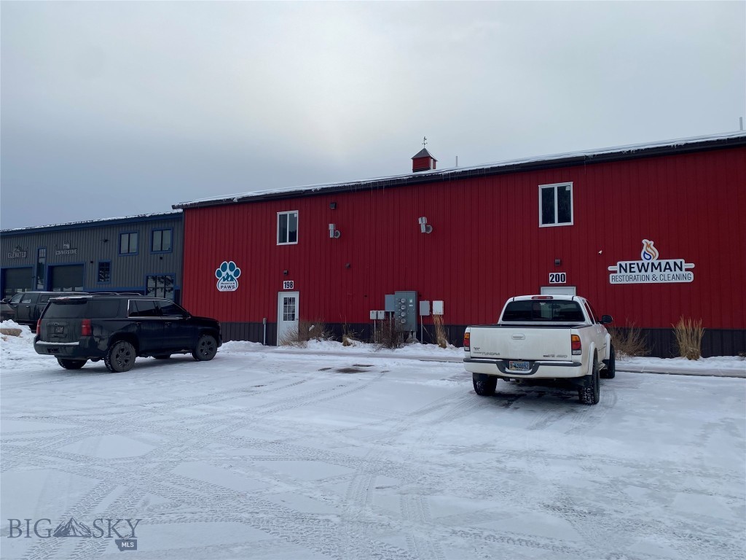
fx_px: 560
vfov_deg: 53.1
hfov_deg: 67.3
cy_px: 280
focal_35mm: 26
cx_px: 373
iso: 32
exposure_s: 1/2268
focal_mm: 4.25
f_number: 1.8
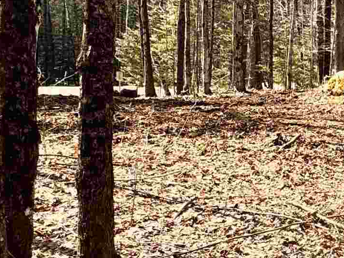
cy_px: 166
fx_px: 596
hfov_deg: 27.4
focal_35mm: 60
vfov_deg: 24.3
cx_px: 435
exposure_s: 1/615
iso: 50
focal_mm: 2.22
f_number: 2.2
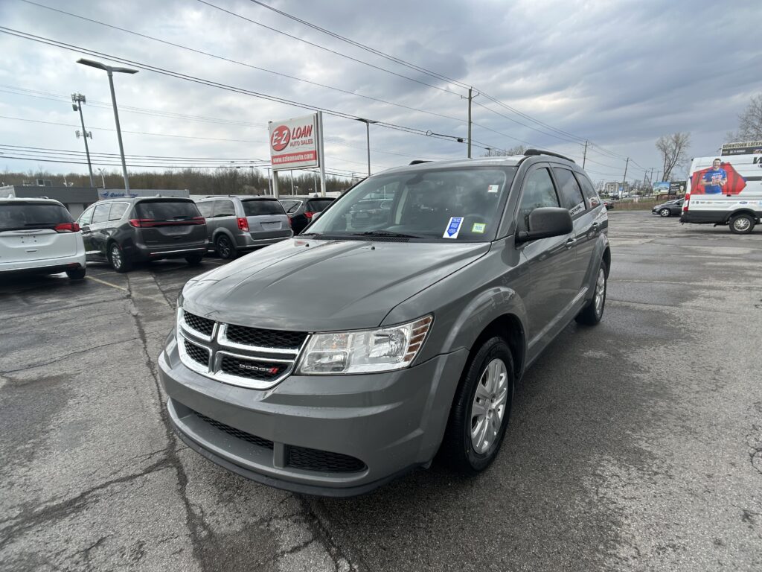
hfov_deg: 67.3
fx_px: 572
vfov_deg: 53.1
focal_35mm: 26
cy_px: 286
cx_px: 381
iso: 50
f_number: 1.5
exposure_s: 1/2404
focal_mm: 5.7
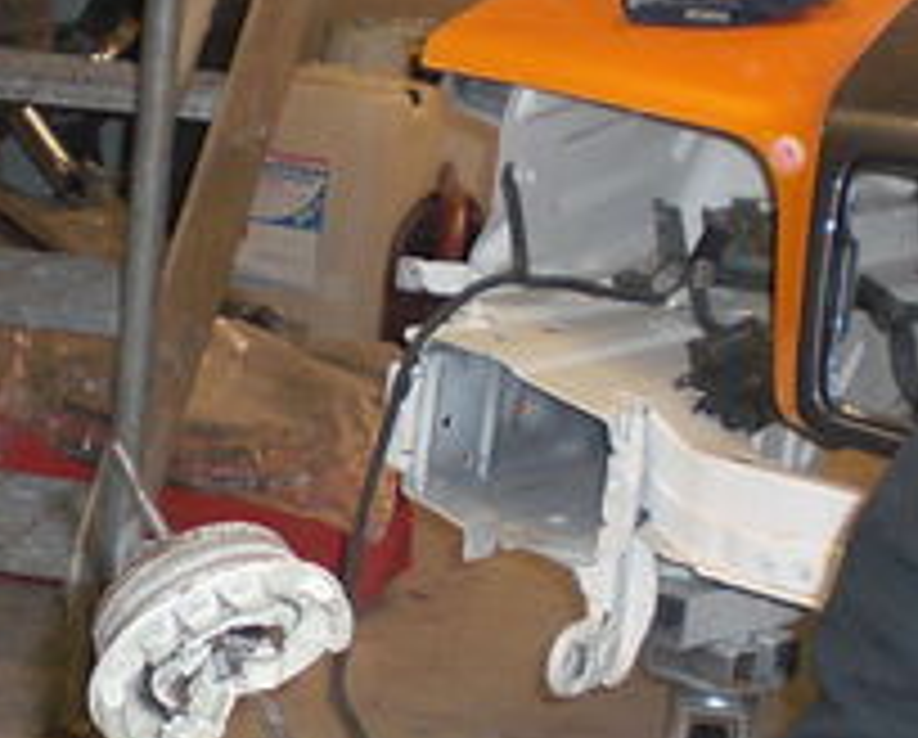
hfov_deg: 17.4
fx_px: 2994
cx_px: 356
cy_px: 558
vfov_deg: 14.0
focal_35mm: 110
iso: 200
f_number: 3.1
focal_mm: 6.3
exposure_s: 1/60
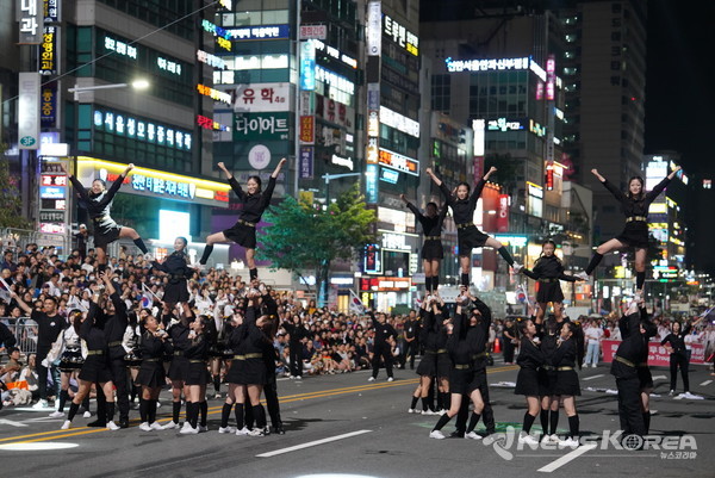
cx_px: 358
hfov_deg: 28.8
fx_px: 1391
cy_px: 239
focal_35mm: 70
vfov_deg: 19.5
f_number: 3.2
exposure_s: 1/200
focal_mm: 70
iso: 3200
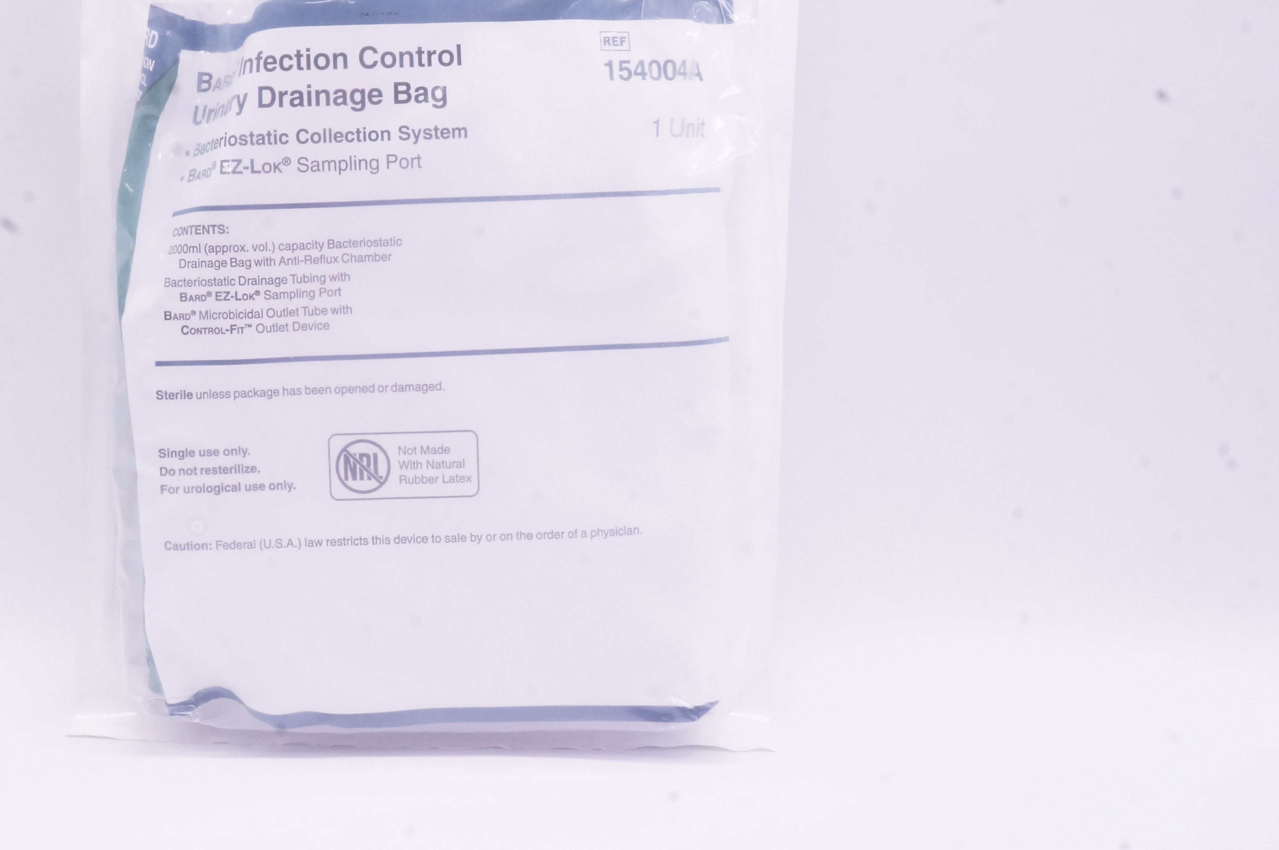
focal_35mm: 51
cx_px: 433
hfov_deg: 38.5
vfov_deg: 26.3
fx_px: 1810
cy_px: 289
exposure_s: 1/20
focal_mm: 24
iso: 1600
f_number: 22
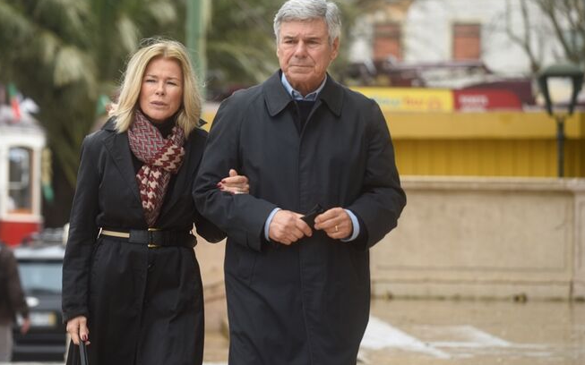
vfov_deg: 6.4
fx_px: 3268
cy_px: 189
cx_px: 262
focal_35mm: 205
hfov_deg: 10.2
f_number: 4.5
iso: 250
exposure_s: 1/640
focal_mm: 165
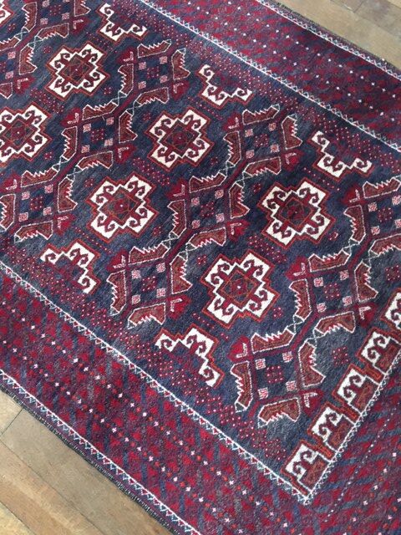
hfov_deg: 48.2
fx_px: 448
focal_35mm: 29
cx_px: 200
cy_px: 268
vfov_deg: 61.7
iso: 200
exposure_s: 1/17
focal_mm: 4.15
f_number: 2.2
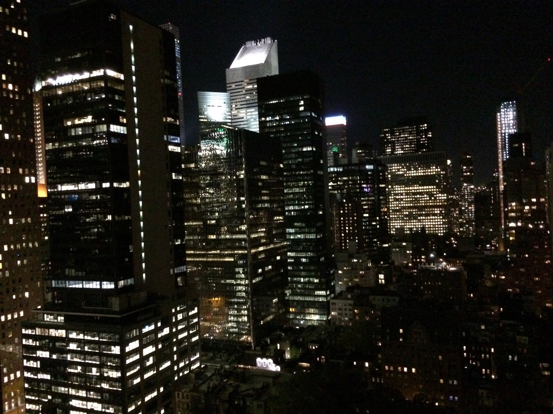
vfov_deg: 48.2
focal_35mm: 29
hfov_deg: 61.7
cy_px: 207
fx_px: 463
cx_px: 276
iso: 1250
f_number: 2.2
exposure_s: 1/15
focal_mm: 4.15
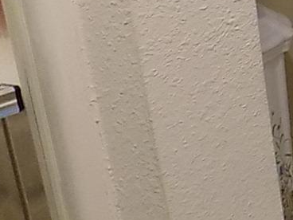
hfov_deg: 15.4
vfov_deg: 14.7
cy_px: 46
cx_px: 599
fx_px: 846
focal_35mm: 100
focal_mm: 4
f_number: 3.1
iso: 400
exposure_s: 1/15
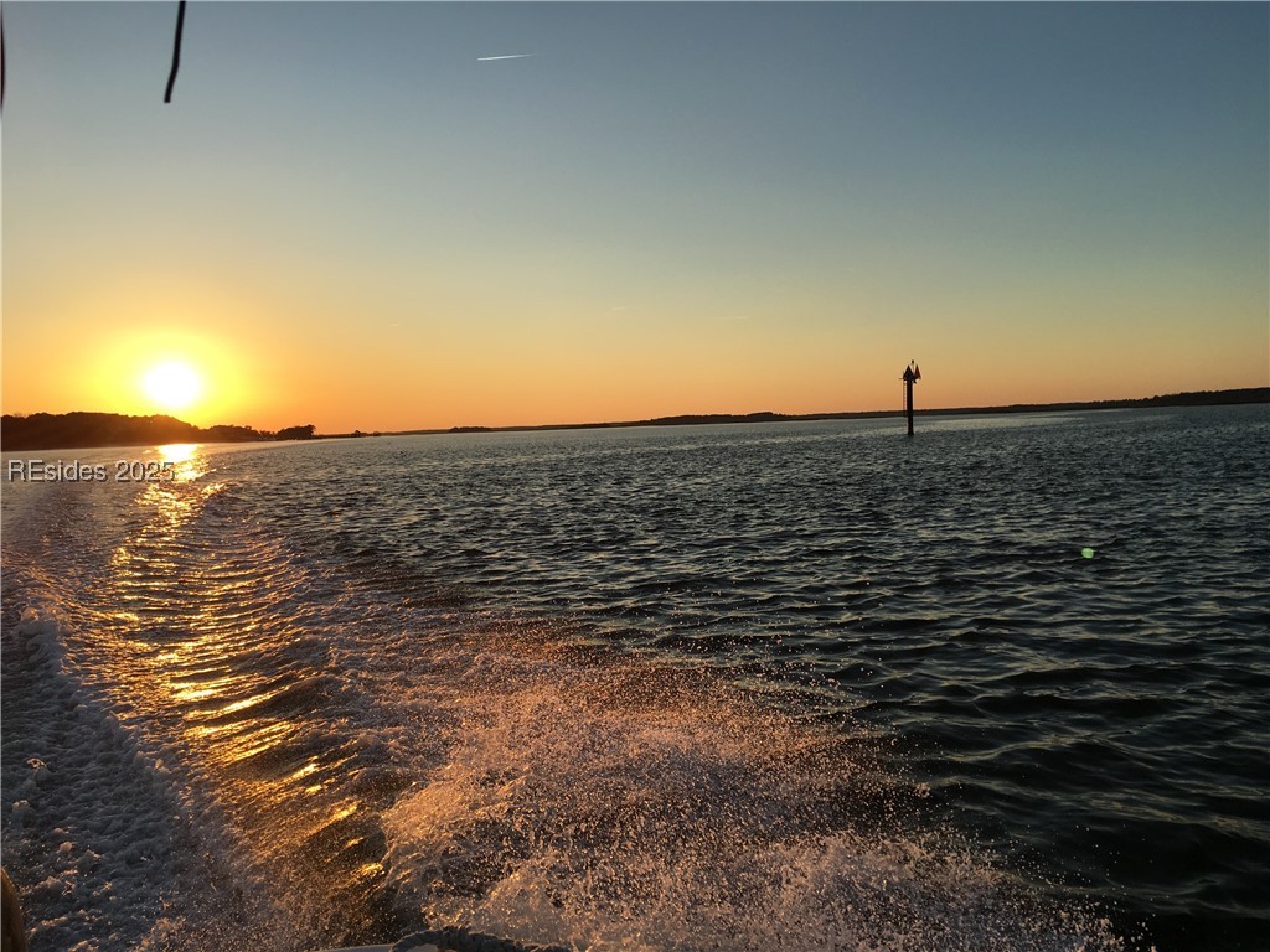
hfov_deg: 61.7
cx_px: 635
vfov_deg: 48.2
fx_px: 1064
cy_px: 476
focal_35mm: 29
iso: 25
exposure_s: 1/1304
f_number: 2.2
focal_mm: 4.15
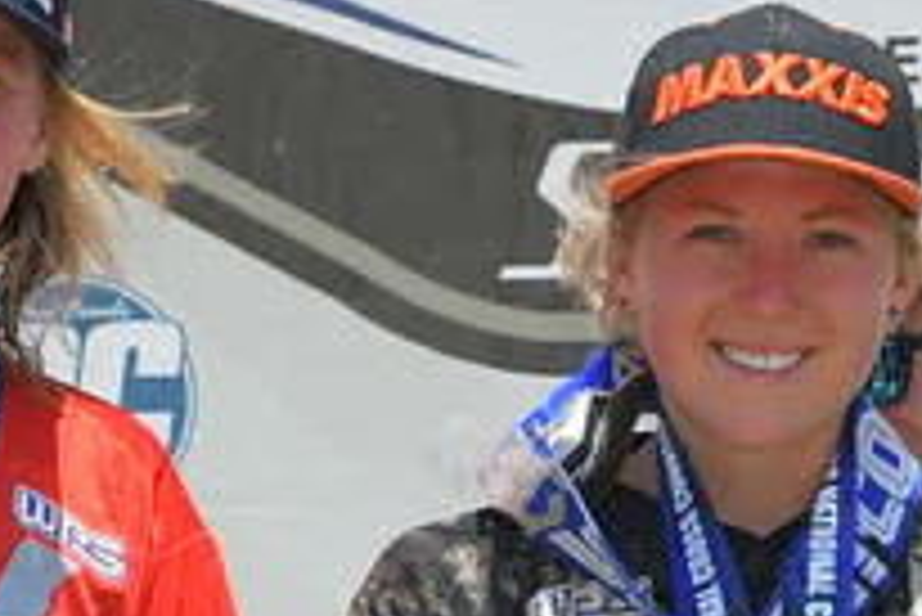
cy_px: 620
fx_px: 15710
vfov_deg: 2.2
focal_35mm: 613
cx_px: 618
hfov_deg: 3.4
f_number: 5
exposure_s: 1/1000
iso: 200
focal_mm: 86
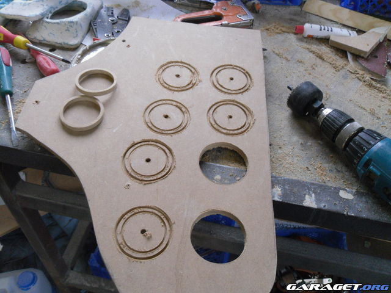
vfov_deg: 40.7
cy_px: 146
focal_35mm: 35
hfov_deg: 52.6
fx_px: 395
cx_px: 196
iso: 200
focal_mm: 6.3
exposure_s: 1/45
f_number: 3.5
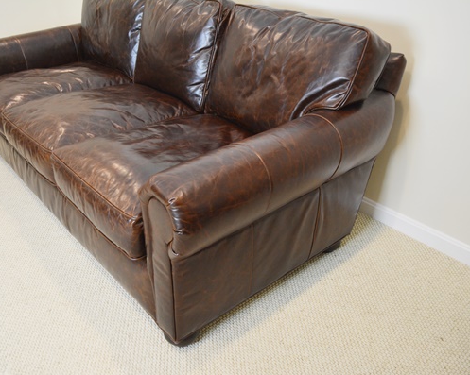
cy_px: 188
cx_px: 199
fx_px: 473
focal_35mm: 34
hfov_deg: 52.7
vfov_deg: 43.3
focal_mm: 20
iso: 720
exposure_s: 1/60
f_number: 4
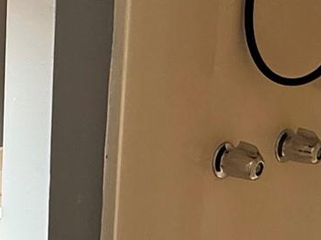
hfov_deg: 23.0
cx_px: -46
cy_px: 112
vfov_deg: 18.6
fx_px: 732
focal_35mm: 79
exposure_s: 1/60
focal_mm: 2.22
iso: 160
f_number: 2.2
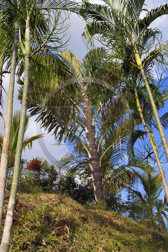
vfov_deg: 50.7
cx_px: 84
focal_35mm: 38
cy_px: 126
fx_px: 266
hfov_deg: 35.0
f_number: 22
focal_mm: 38
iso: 200
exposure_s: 1/100
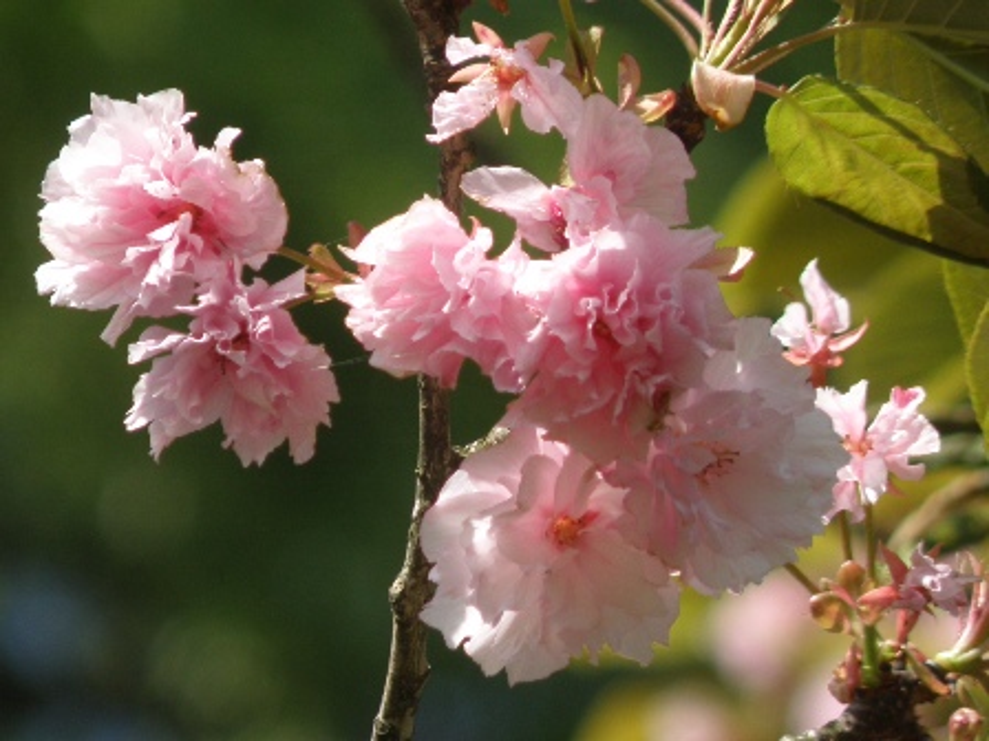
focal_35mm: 520
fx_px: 14857
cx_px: 494
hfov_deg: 3.8
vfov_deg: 2.9
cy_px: 370
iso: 80
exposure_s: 1/500
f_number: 4.5
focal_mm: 92
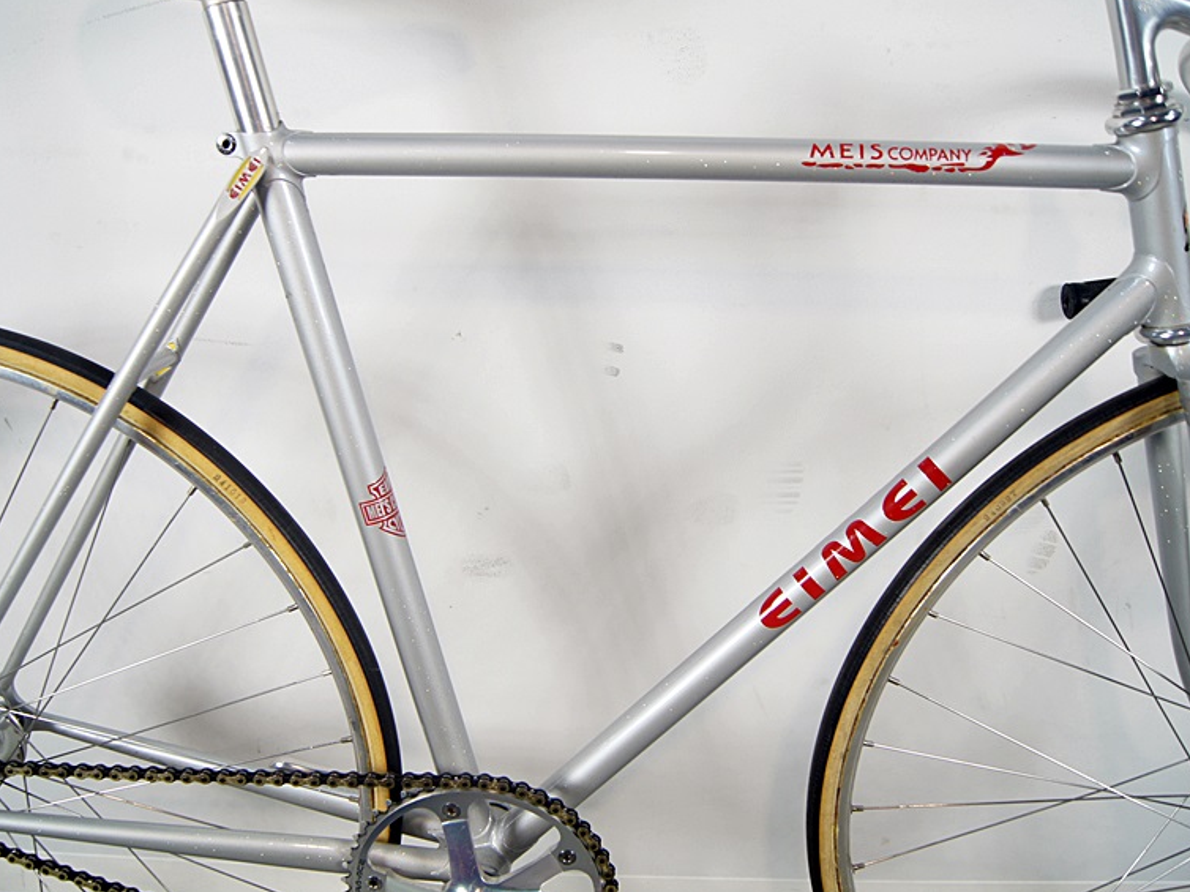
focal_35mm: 31
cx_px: 592
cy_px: 428
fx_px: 1065
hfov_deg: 58.4
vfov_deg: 45.4
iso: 250
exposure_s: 1/60
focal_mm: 18
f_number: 3.5
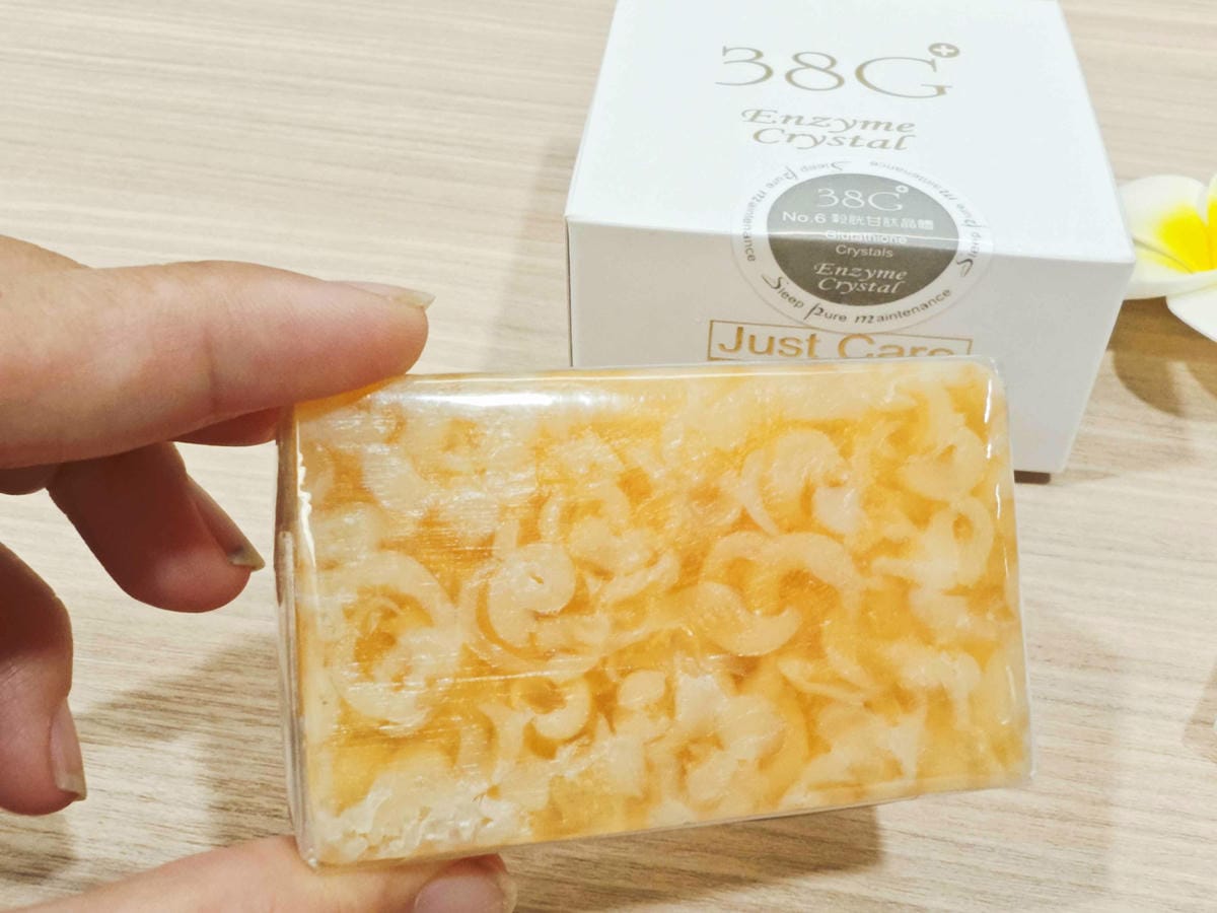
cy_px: 456
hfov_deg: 50.1
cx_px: 608
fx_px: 1301
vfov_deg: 38.7
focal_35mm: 37
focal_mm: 2.03
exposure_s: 1/60
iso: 200
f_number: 1.8
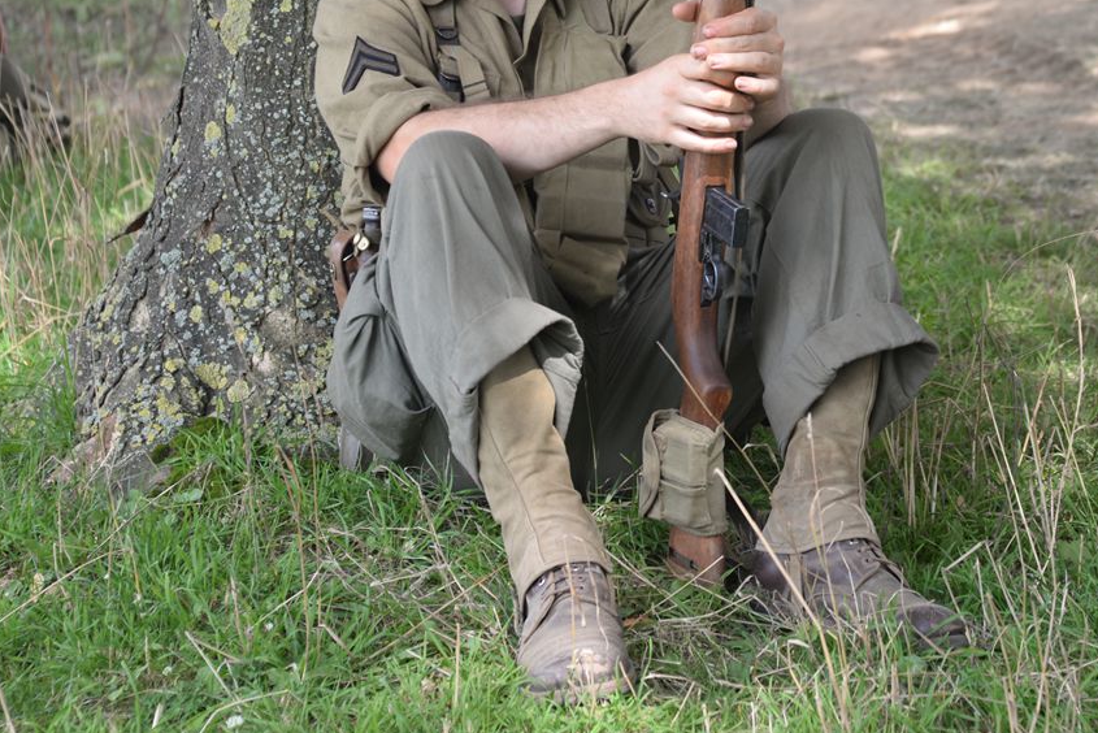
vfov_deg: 8.5
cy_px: 61
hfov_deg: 12.7
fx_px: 4912
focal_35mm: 161
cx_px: 721
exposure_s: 1/60
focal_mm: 85
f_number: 4.5
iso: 100
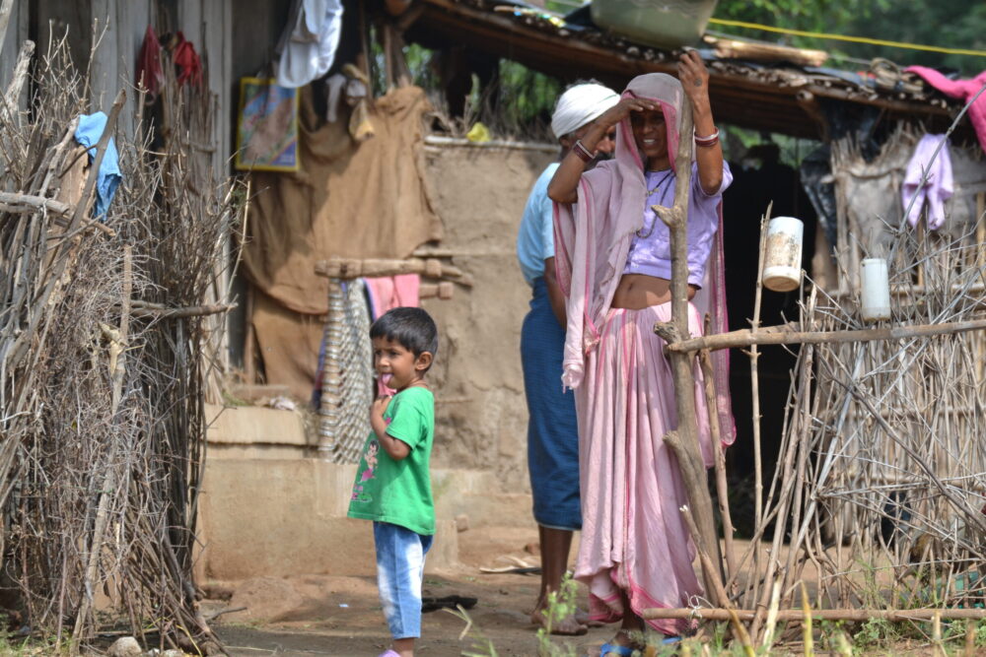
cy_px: 328
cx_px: 493
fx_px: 7190
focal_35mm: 262
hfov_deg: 7.8
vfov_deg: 5.2
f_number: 5.6
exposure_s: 1/500
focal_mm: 175
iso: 200
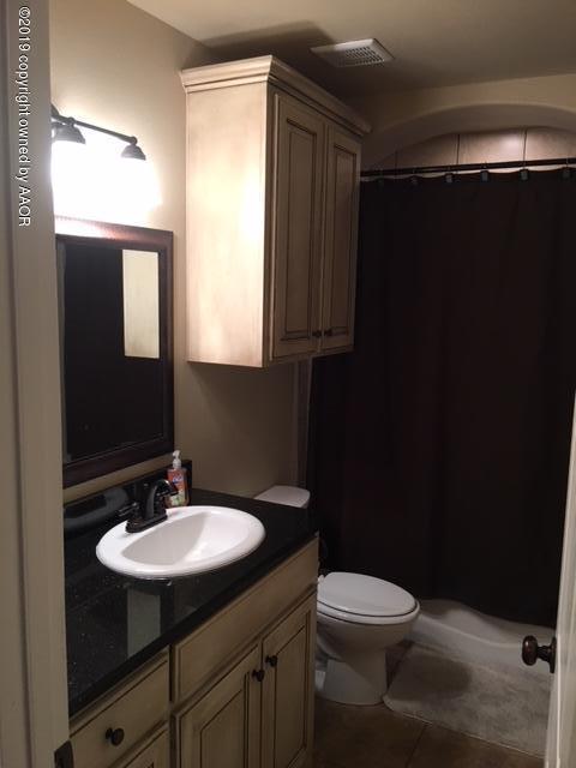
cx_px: 288
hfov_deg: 48.2
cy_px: 384
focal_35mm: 29
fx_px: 643
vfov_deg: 61.7
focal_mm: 4.15
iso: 50
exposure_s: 1/15
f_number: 2.2
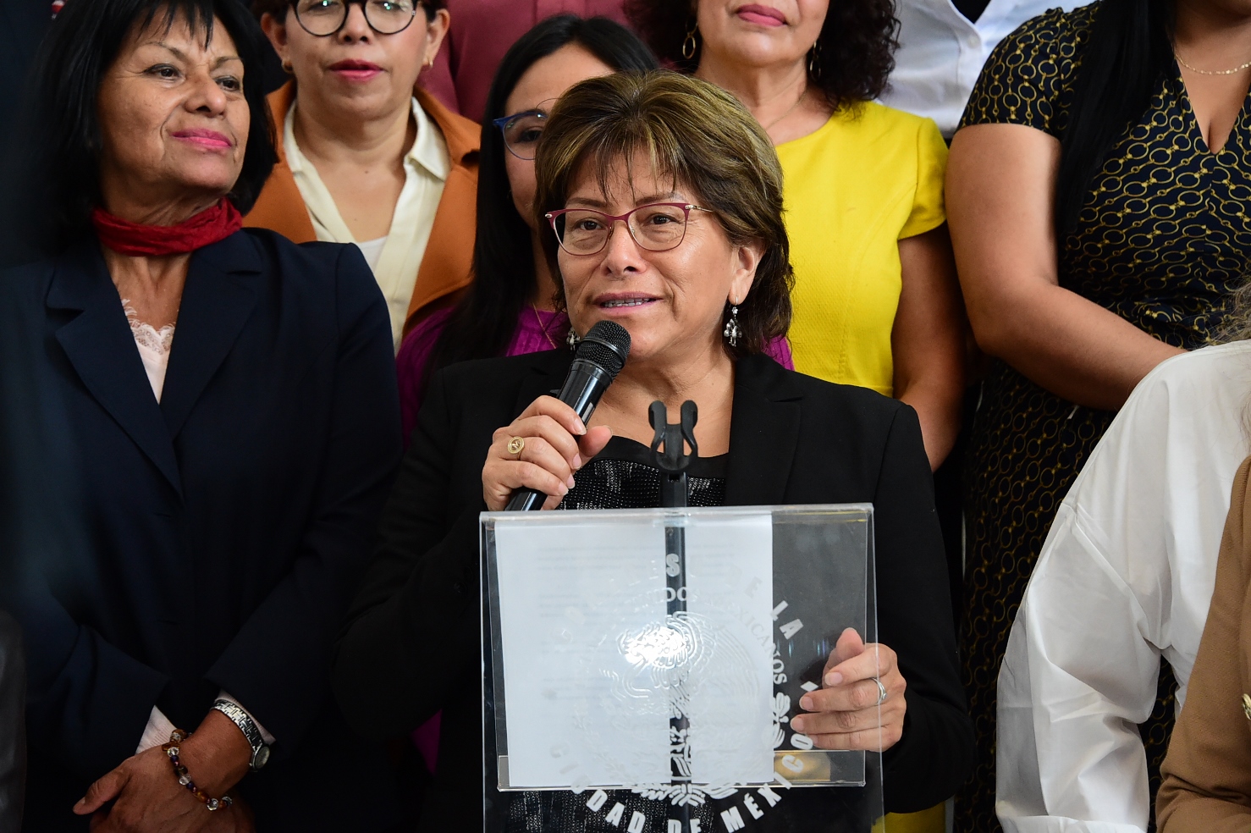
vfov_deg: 11.2
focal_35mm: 122
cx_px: 626
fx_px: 4237
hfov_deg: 16.8
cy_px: 416
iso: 8000
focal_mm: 122
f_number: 7.1
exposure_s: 1/250
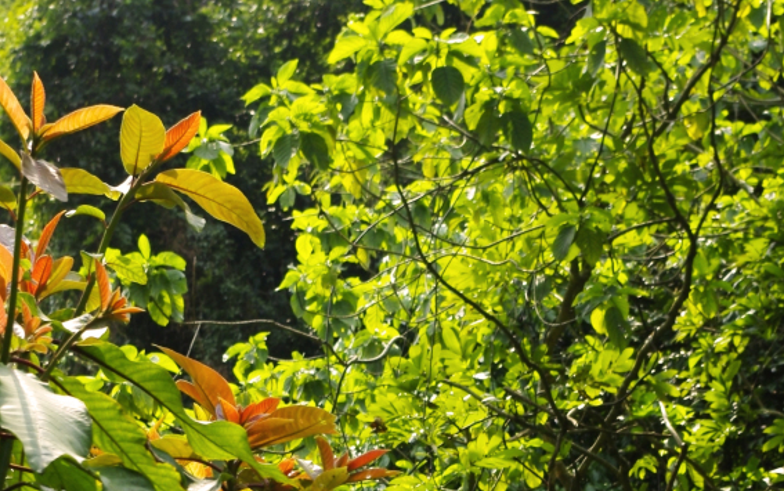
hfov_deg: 13.8
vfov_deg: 8.6
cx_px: 381
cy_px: 548
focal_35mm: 151
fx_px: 3228
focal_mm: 55
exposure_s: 1/320
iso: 500
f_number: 9
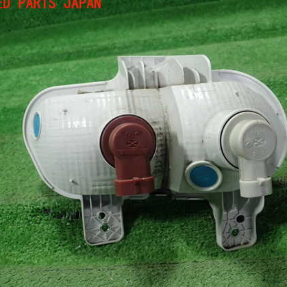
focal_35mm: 38
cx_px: 182
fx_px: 356
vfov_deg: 43.8
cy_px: 149
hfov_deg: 43.5
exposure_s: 1/125
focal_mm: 5.5
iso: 250
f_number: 2.3
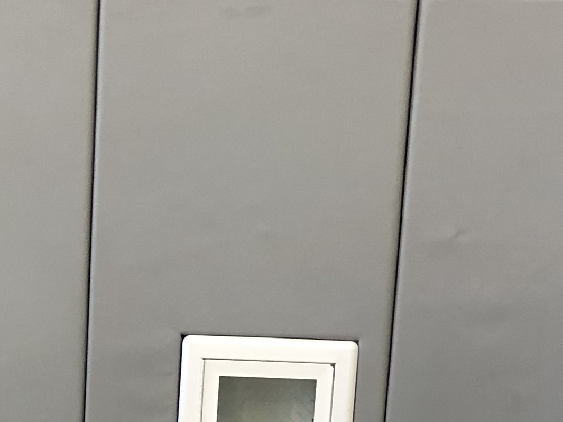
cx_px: 66
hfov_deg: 18.3
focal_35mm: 106
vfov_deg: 12.6
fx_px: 1724
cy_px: 783
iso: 250
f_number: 1.8
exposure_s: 1/60
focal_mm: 4
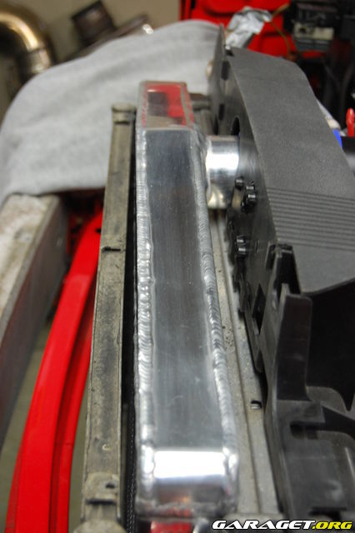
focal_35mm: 60
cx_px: 178
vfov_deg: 33.4
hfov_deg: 22.6
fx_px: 888
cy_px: 266
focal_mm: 40
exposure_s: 1/20
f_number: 5
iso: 800
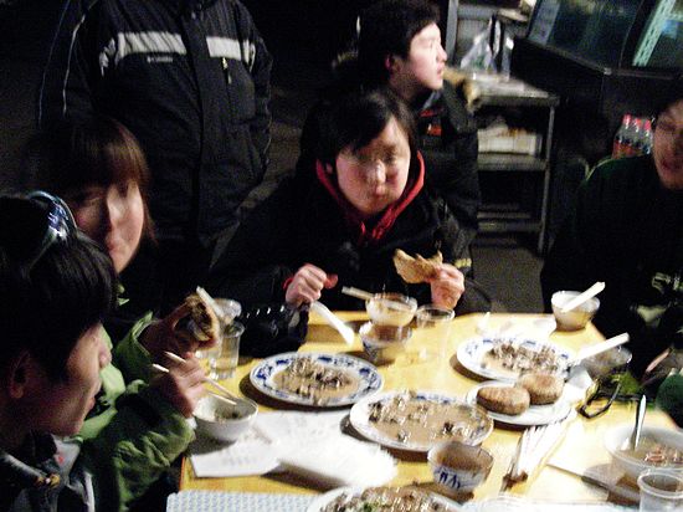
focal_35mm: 58
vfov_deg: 25.2
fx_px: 1144
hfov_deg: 33.2
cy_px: 256
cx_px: 342
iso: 800
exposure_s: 1/5.1
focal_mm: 9.7
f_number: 3.5
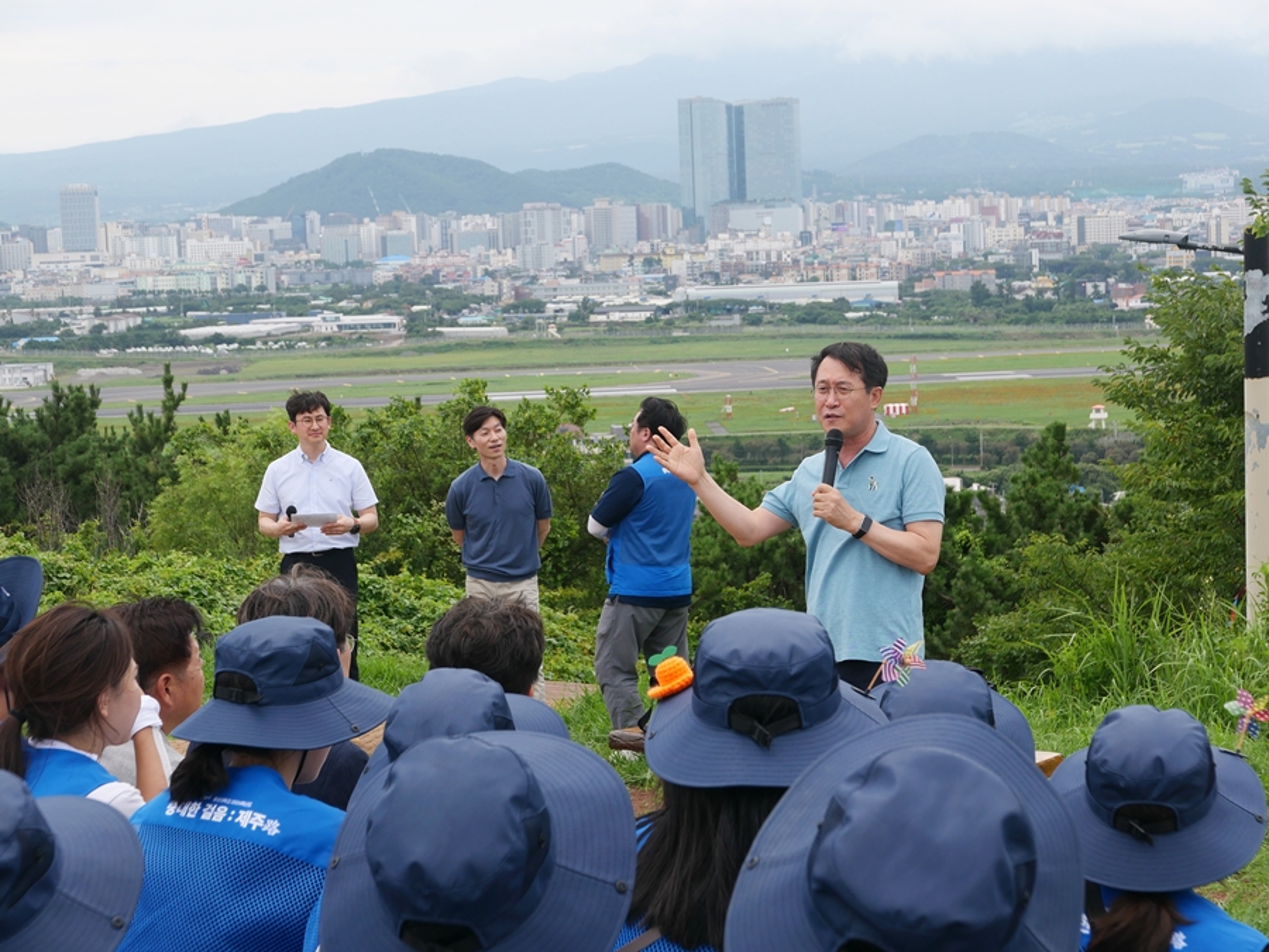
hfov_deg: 27.8
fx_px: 2566
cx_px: 634
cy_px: 476
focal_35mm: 70
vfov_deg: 21.0
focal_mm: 31.5
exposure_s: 1/500
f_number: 5.6
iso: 200
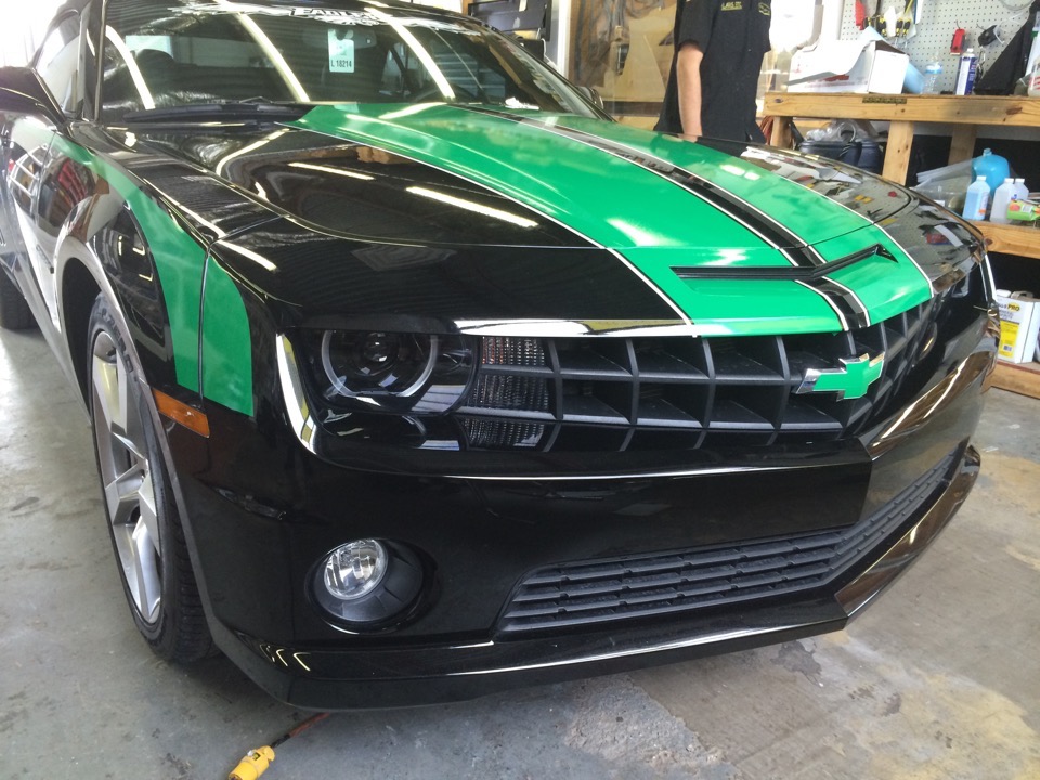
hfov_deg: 60.0
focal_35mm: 30
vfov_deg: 46.8
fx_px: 901
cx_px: 520
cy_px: 390
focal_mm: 4.12
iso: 64
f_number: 2.2
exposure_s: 1/30
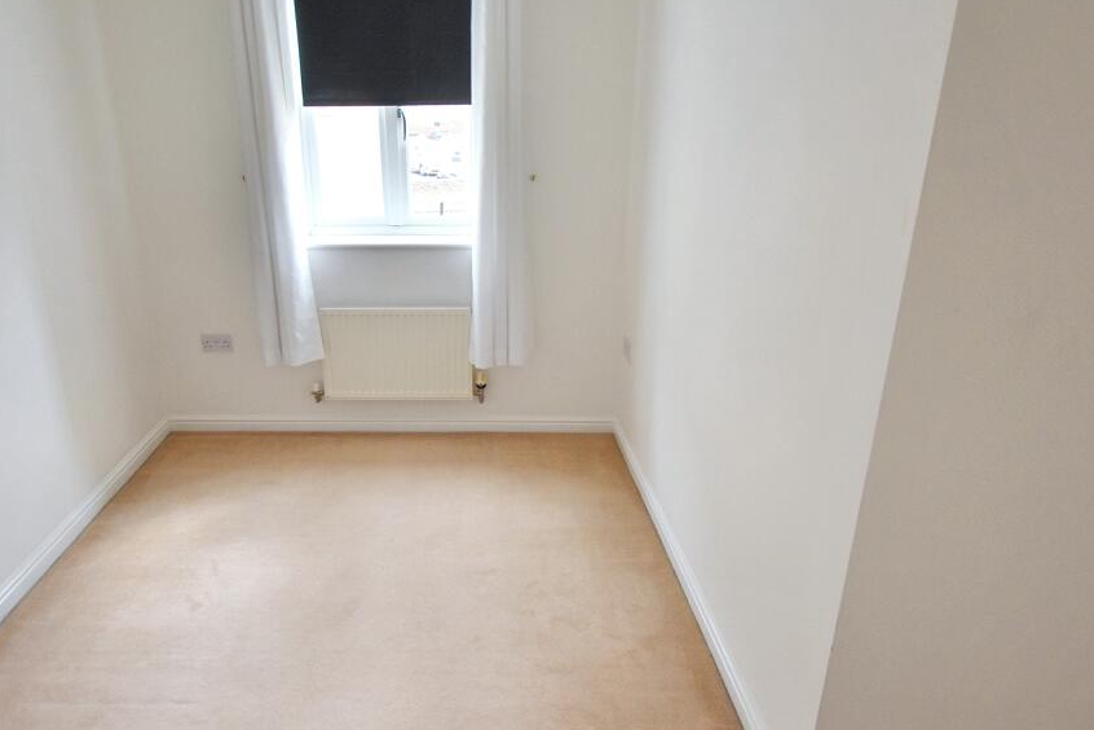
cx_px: 550
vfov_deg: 53.9
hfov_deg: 74.7
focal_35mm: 24
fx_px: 717
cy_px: 386
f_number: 3.5
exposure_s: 1/250
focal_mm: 13
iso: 640
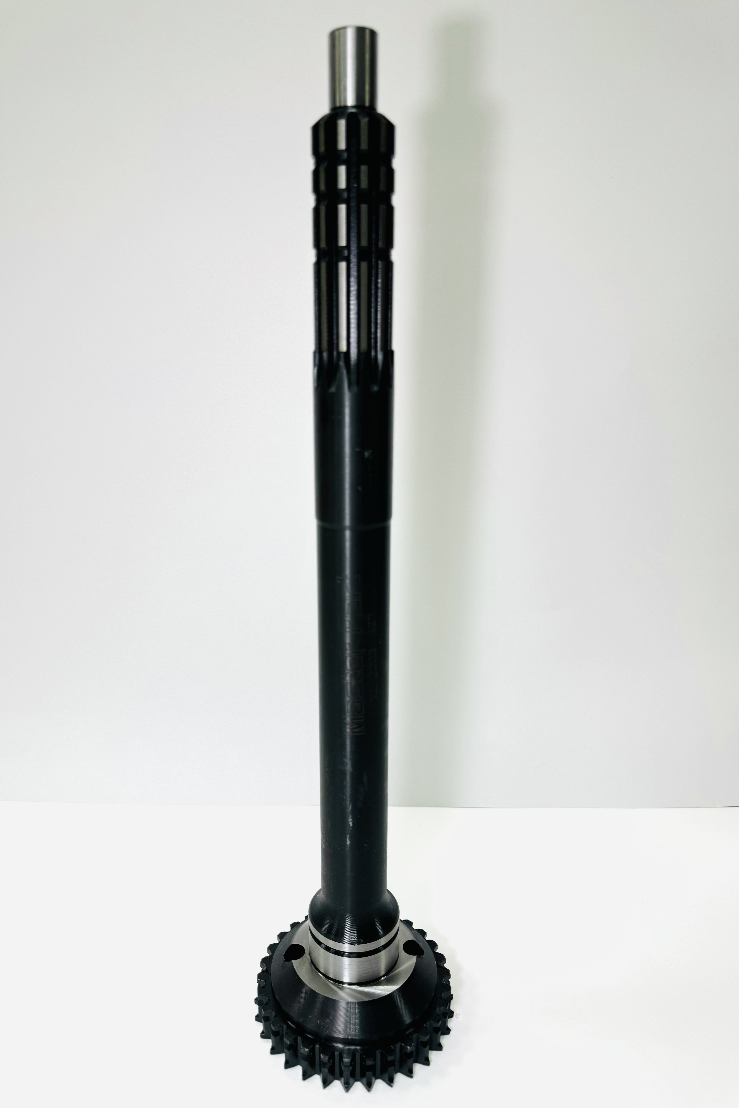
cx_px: 342
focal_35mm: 25
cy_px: 553
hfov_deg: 51.2
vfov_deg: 71.5
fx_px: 770
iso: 64
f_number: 1.78
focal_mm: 6.76
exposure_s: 1/121
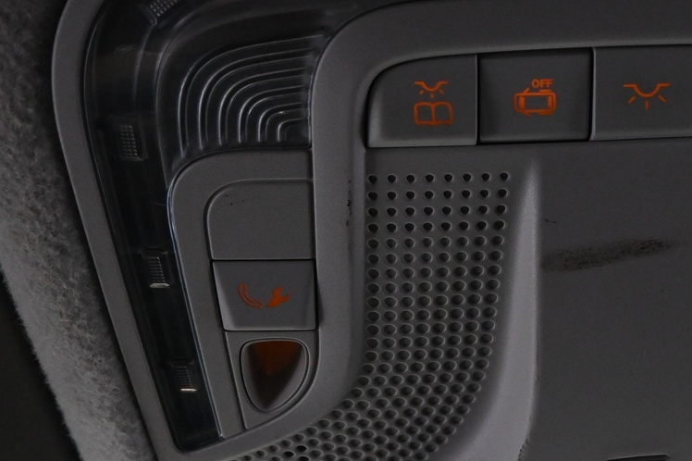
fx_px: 999
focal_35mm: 52
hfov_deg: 35.6
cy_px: 269
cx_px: 639
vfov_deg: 25.9
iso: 2000
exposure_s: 1/50
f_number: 5
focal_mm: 16
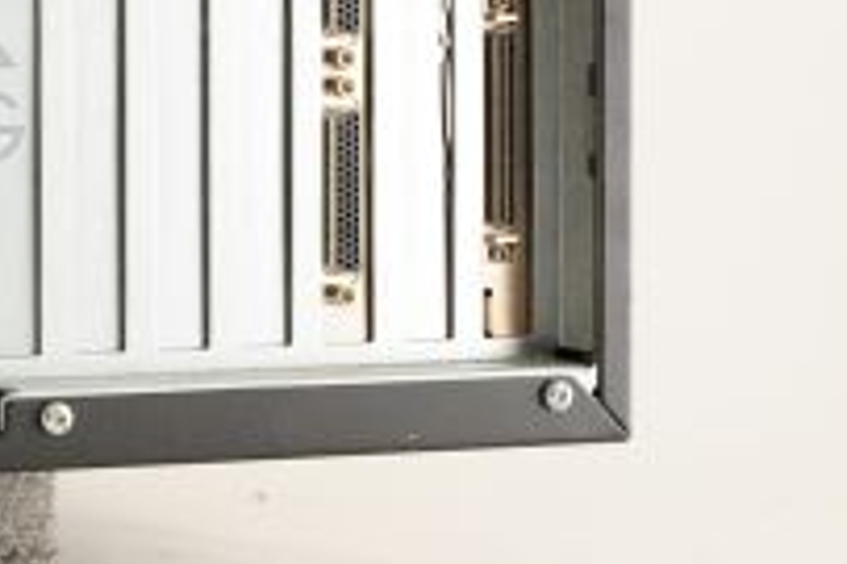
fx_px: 3479
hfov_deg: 13.2
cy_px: 61
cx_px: -392
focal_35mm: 148
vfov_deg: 9.2
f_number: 11
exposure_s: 1/125
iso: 1600
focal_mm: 50
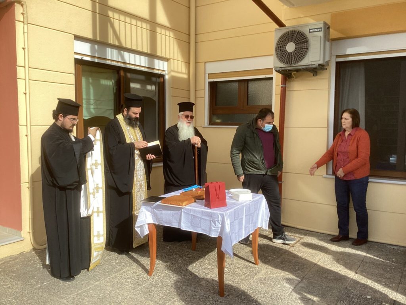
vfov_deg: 45.4
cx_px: 203
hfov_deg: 58.4
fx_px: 364
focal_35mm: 31
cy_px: 152
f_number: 2.4
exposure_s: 1/905
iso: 25
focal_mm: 3.3
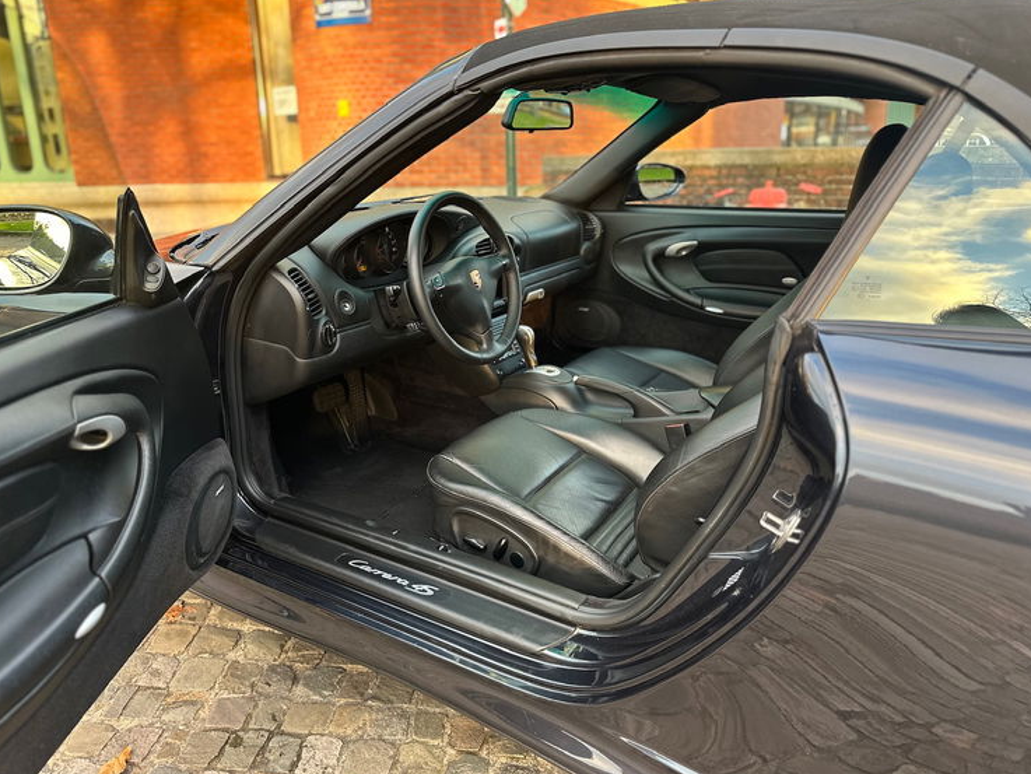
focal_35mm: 25
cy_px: 374
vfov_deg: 54.9
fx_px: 745
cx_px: 501
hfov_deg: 69.4
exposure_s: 1/121
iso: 200
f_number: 1.78
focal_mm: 6.86
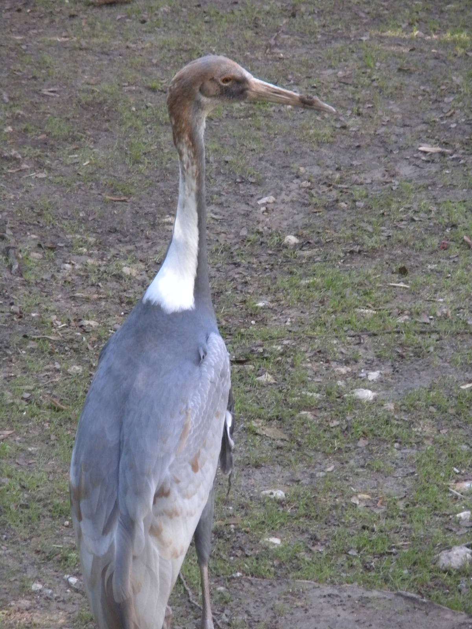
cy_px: 314
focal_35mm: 260
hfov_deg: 5.7
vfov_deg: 7.6
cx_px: 236
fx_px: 4727
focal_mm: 46.2
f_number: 5.3
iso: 400
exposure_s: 1/75.5
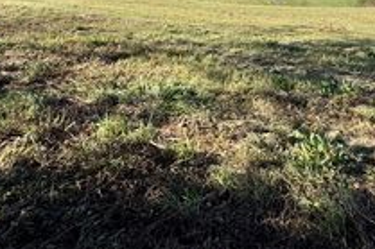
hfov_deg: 56.9
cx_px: 306
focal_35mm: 30
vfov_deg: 40.0
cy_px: 21
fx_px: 312
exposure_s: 1/1094
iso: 40
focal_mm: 2.22
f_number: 2.2
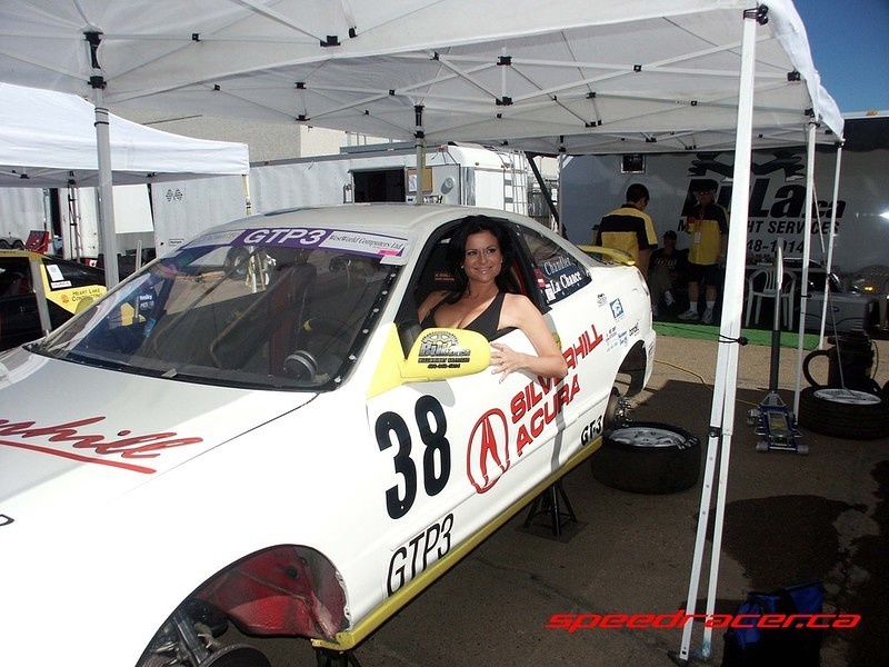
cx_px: 444
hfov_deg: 61.7
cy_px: 334
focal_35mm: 29
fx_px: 745
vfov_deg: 48.2
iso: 100
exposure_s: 1/2000
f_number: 4
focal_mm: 7.65
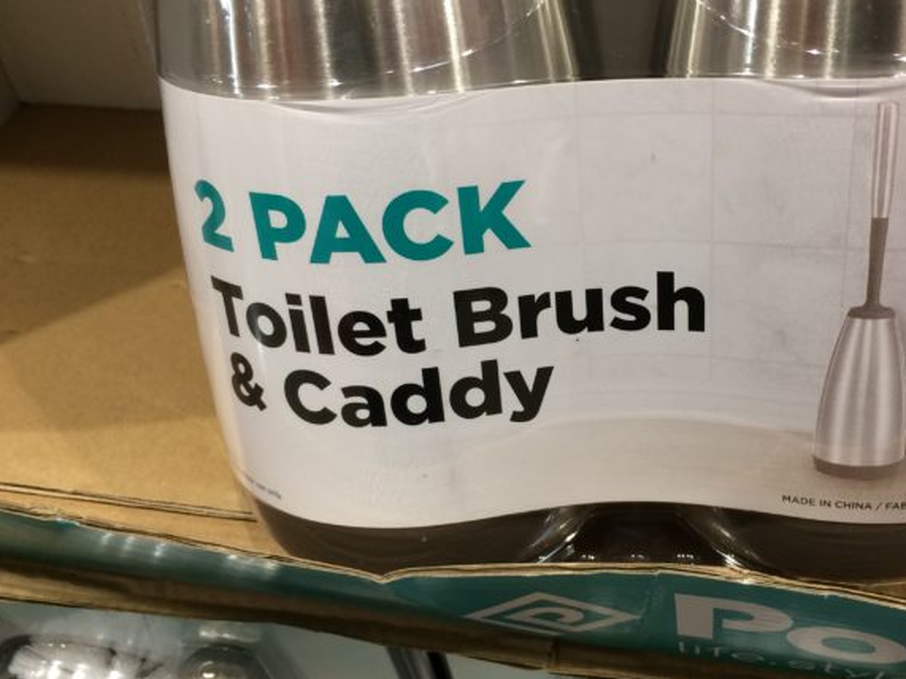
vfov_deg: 36.8
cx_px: 585
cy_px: 328
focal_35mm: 39
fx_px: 1021
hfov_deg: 47.3
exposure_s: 1/30
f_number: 2.2
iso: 100
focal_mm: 4.15
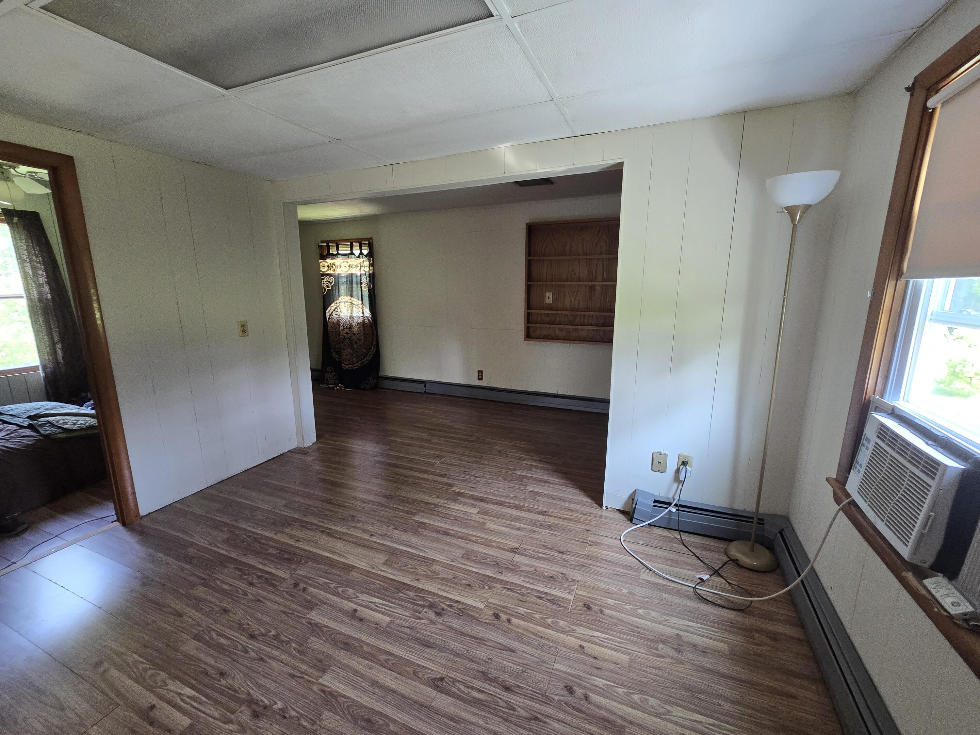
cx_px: 490
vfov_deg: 89.9
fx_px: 368
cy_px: 368
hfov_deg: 106.2
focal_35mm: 13
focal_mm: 2.2
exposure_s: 1/60
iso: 400
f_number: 2.2
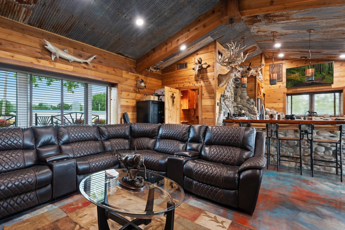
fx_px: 163
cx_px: 167
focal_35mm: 17
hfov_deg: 93.3
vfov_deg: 70.4
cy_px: 121
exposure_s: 1.6
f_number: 9
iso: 200
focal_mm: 16
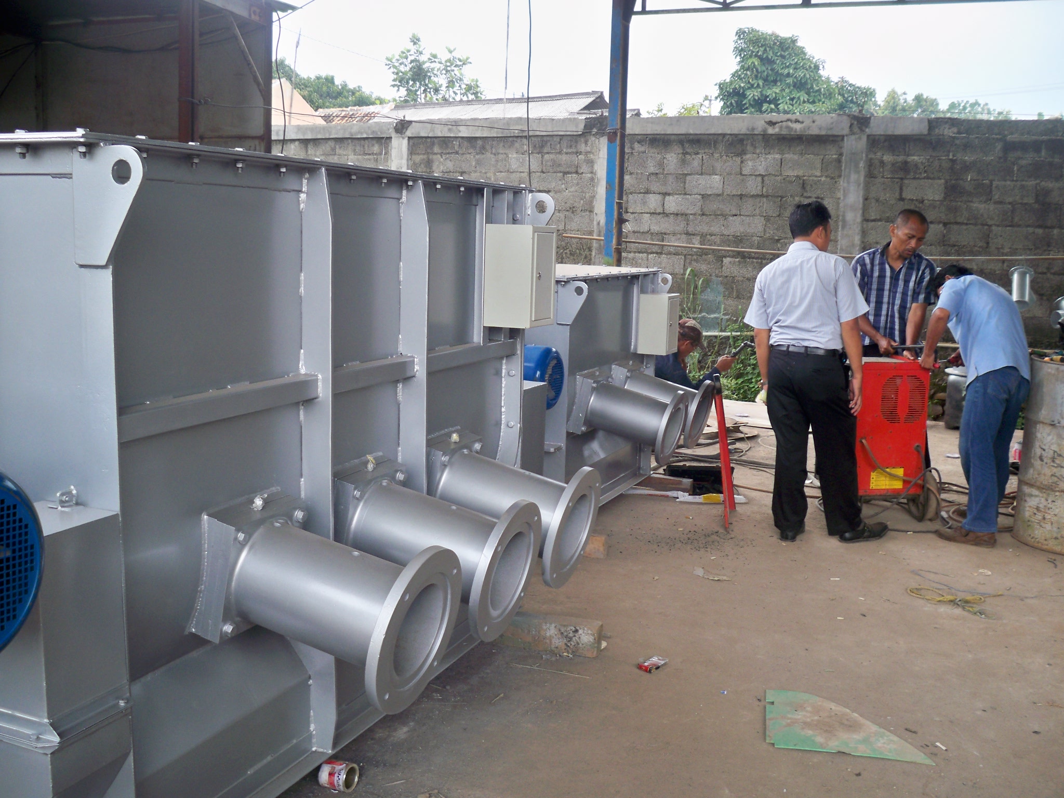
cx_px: 532
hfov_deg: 52.6
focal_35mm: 35
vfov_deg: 40.7
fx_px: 1076
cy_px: 399
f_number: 3.1
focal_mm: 6.3
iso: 100
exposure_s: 1/80
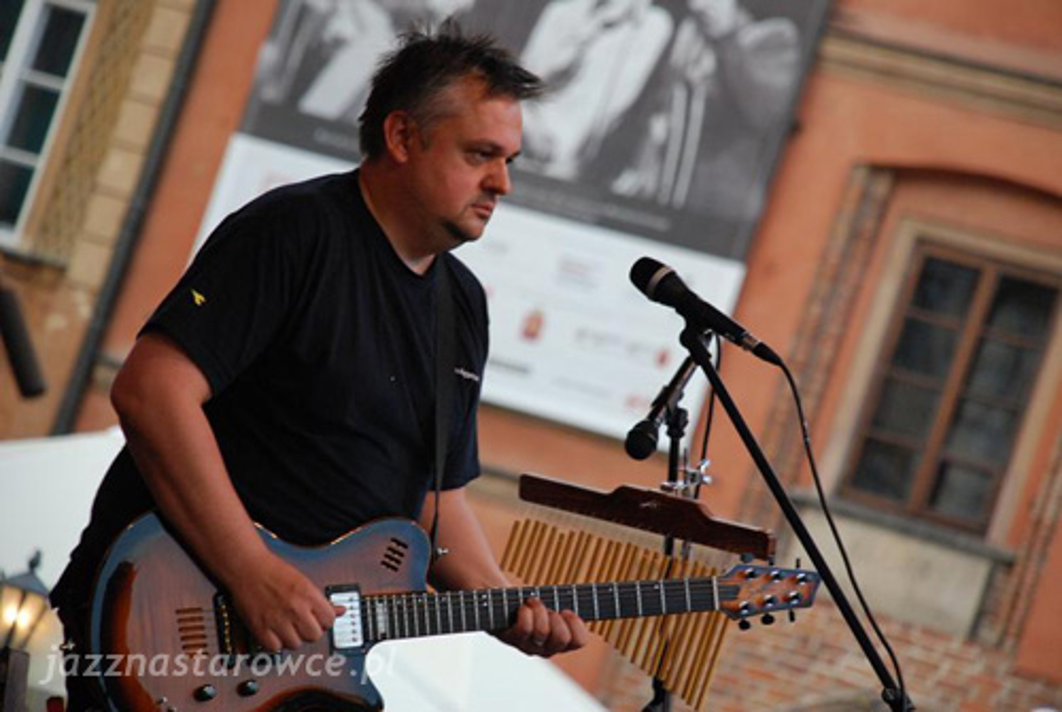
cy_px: 356
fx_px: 5982
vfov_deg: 6.8
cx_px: 531
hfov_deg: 10.1
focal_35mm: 202
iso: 1000
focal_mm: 135
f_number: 5.6
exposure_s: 1/60
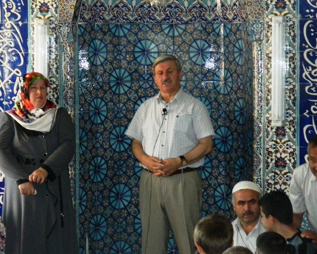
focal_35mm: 135
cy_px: 127
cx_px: 160
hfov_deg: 14.3
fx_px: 1267
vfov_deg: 11.4
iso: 800
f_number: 4.7
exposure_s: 1/60
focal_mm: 23.2
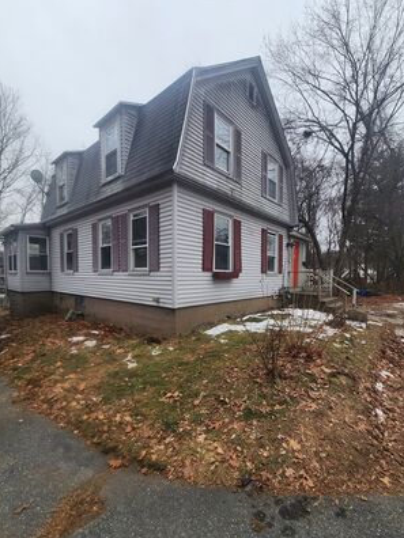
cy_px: 286
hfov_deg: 85.6
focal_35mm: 14
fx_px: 218
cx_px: 215
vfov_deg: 101.9
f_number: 2.2
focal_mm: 2.2
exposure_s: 1/550
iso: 50
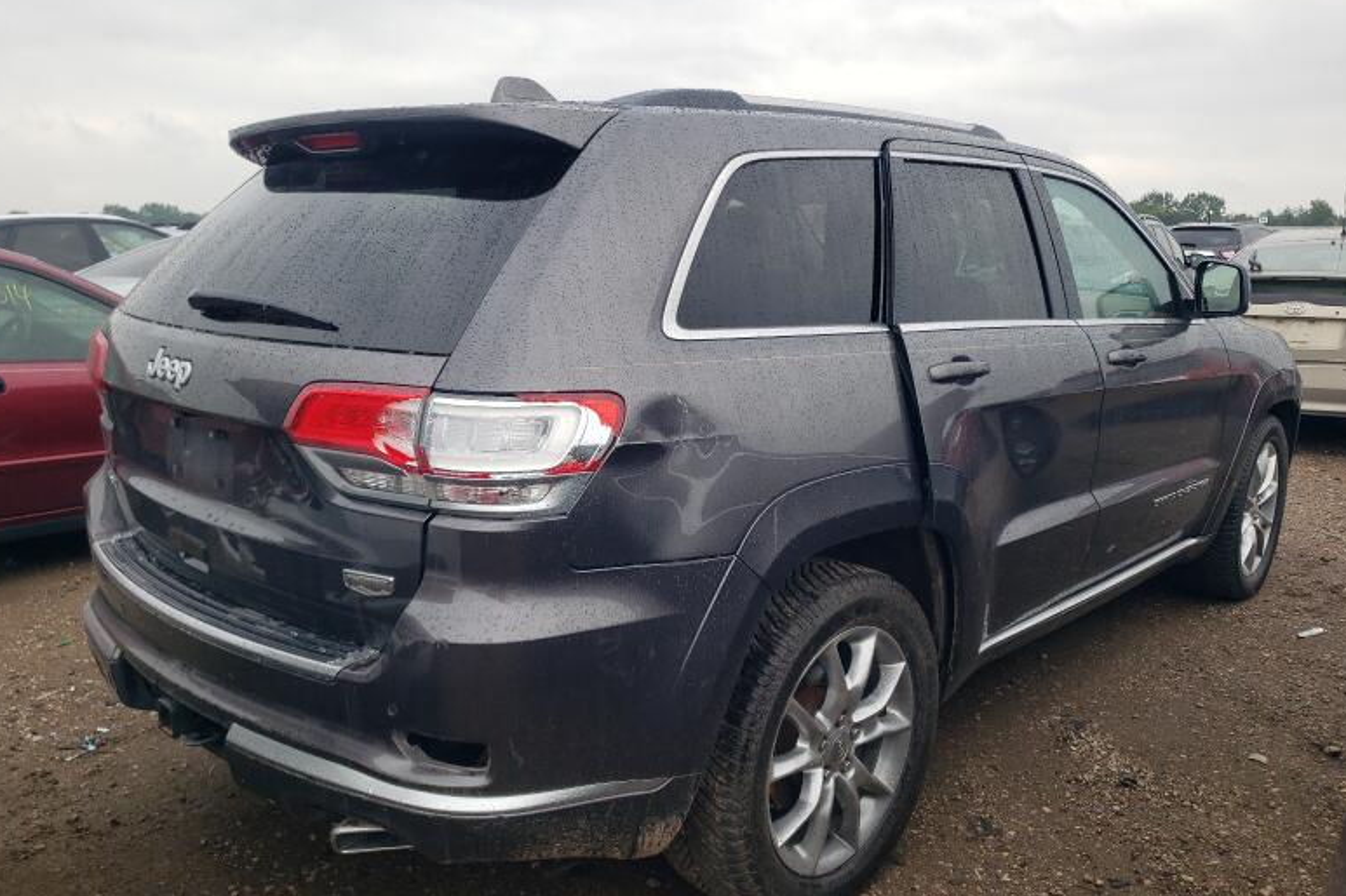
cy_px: 499
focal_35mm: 28
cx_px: 674
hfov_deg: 65.5
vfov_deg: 46.3
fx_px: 1047
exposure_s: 1/1250
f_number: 1.5
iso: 50
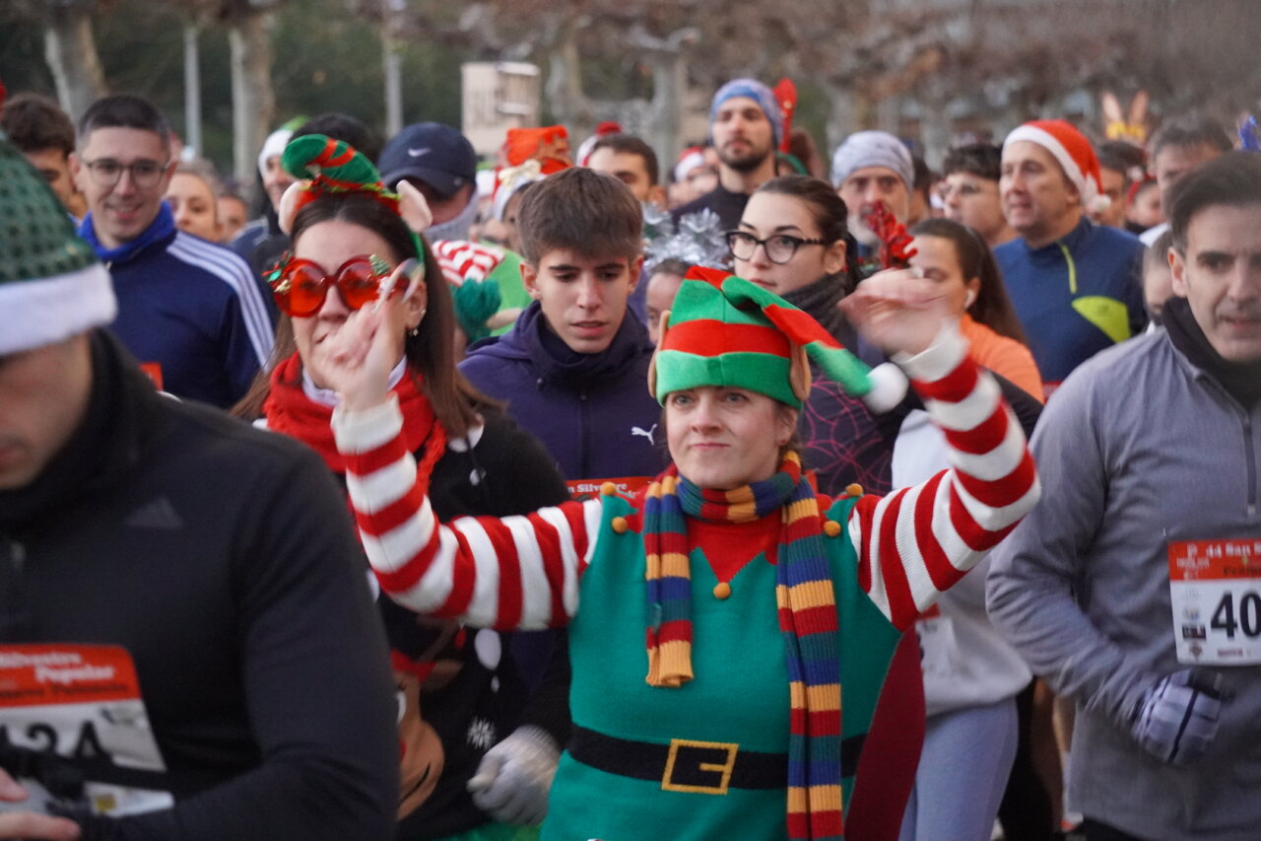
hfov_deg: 13.3
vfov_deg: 8.9
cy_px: 420
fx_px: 5411
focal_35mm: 154
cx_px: 630
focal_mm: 103
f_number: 5.6
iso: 6400
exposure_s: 1/100
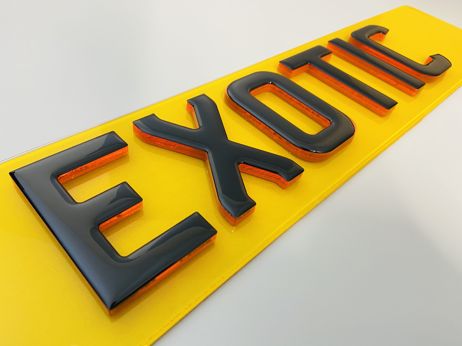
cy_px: 173
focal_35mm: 26
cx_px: 231
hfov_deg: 67.3
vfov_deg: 53.1
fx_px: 347
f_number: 1.8
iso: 125
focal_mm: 4.25
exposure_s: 1/50
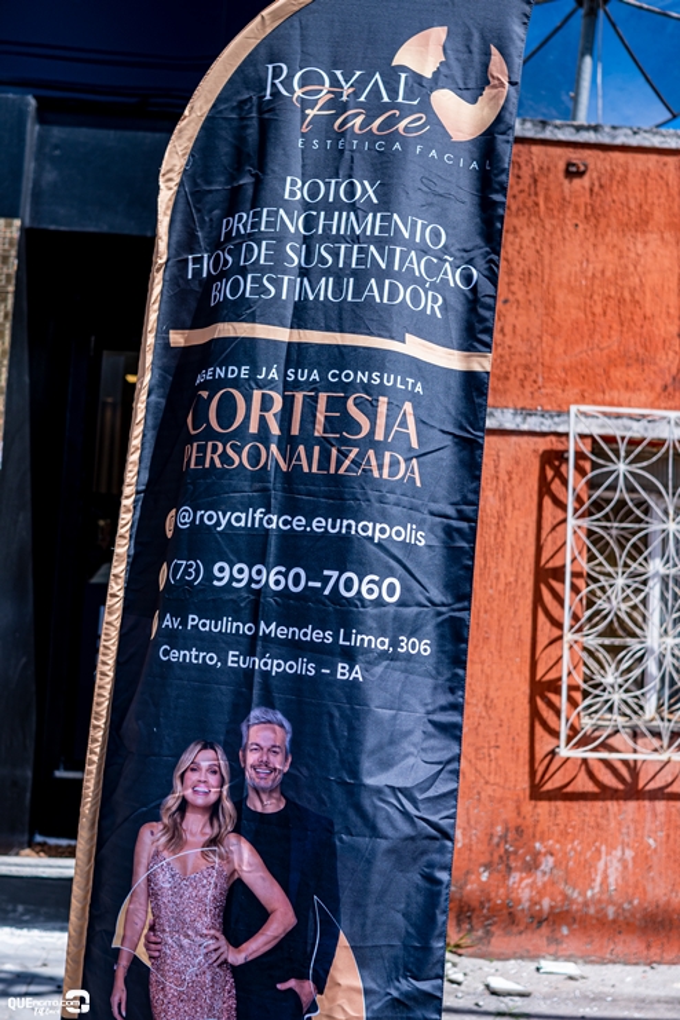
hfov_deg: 36.9
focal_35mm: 36
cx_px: 340
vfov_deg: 53.1
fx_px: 1020
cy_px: 510
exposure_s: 1/2500
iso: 100
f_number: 2.2
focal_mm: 24
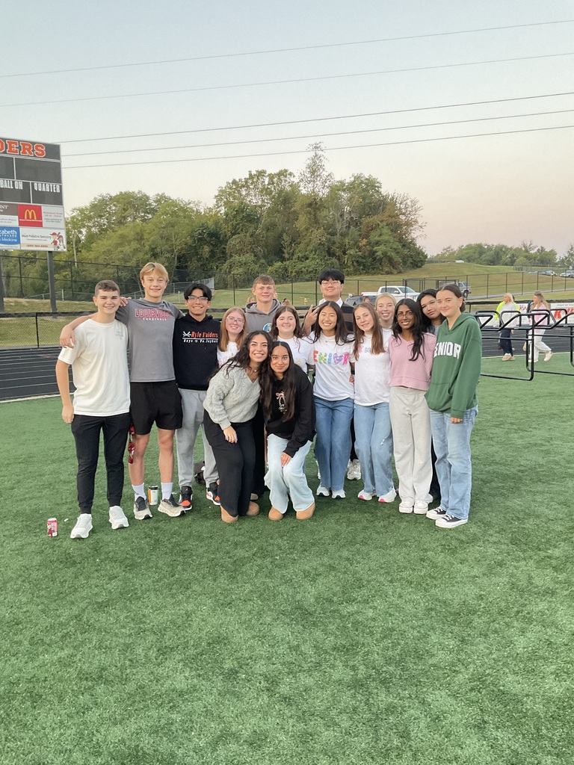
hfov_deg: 48.2
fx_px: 641
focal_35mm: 29
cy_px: 382
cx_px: 287
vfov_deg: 61.7
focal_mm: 3
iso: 80
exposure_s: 1/60
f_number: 1.8
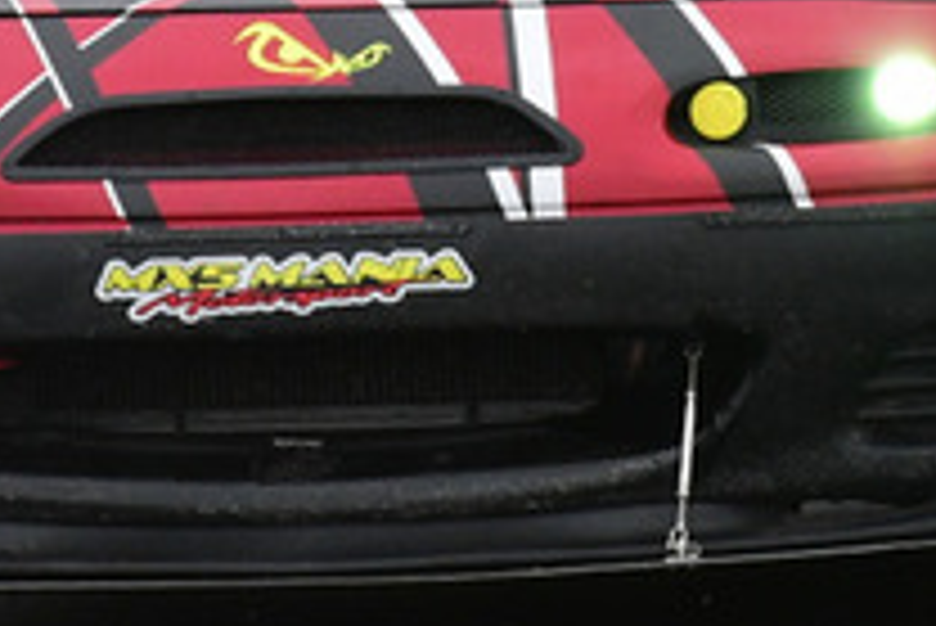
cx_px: 346
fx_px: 74878
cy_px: -266
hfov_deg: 0.7
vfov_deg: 0.5
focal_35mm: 2878
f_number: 10
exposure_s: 1/640
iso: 1600
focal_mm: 500
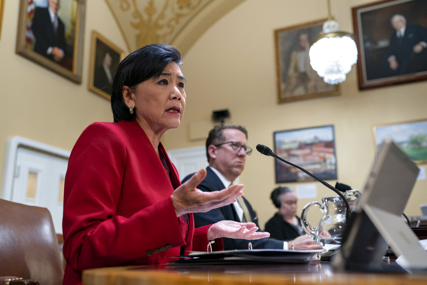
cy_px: 142
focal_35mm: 35
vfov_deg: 37.9
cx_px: 214
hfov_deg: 54.4
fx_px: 415
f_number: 2.5
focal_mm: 35
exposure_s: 1/400
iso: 2000
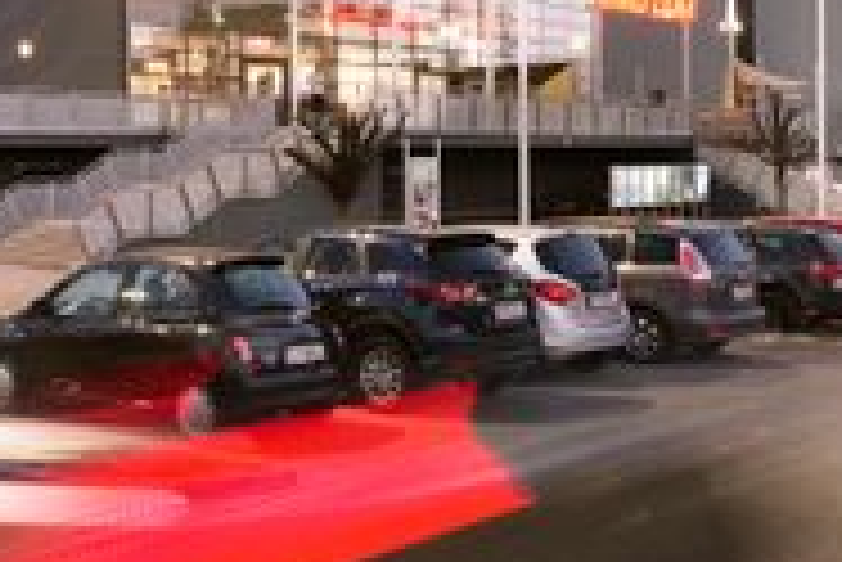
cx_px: 117
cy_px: -47
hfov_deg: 36.3
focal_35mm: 52
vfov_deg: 24.4
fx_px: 1217
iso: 640
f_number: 13
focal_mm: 19
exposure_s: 1/2
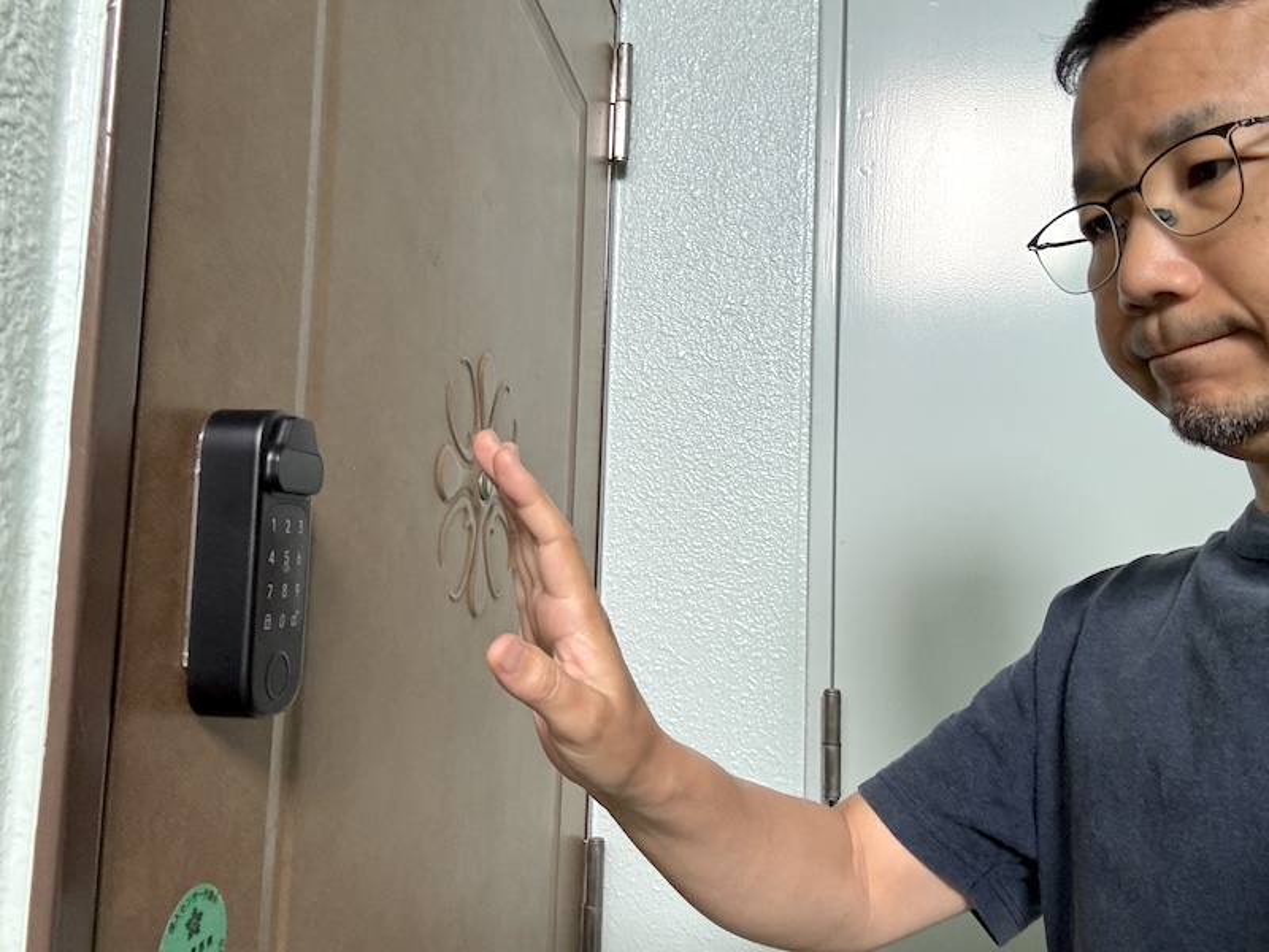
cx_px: 634
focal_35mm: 30
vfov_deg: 46.8
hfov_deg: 60.0
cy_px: 476
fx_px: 1100
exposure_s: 1/60
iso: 125
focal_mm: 2.69
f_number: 1.9
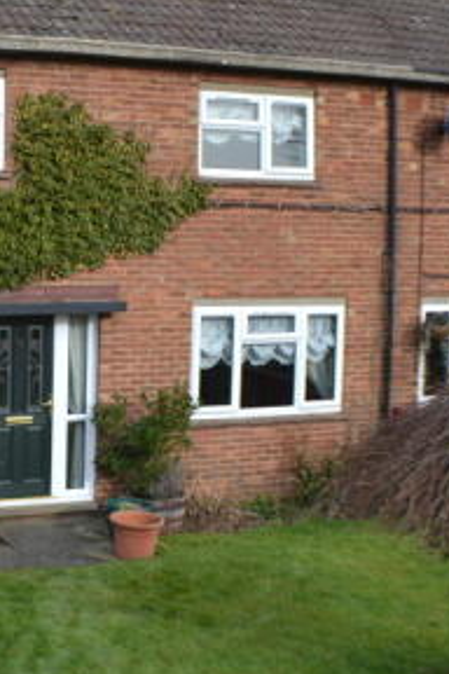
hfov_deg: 17.3
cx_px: -99
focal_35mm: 75
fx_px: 1403
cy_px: 261
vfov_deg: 26.9
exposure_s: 1/125
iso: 100
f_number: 5.6
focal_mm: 22
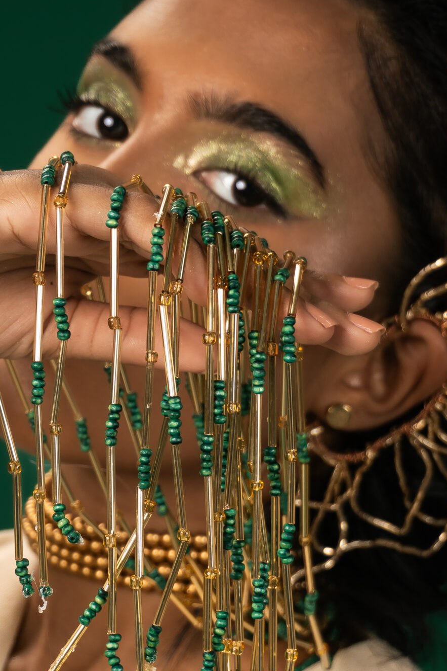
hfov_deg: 9.5
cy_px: 482
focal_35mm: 145
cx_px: 205
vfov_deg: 14.1
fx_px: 2700
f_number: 5.6
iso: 100
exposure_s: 1/100
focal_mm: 50
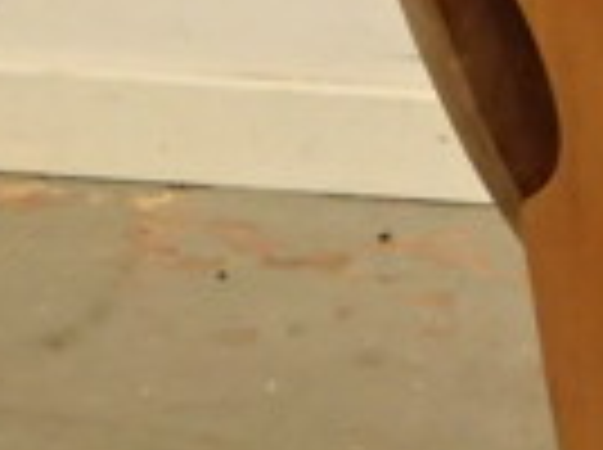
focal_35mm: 227
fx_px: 3947
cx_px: 1192
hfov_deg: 8.3
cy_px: 540
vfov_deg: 6.5
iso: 800
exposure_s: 1/80
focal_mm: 6.86
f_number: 2.7
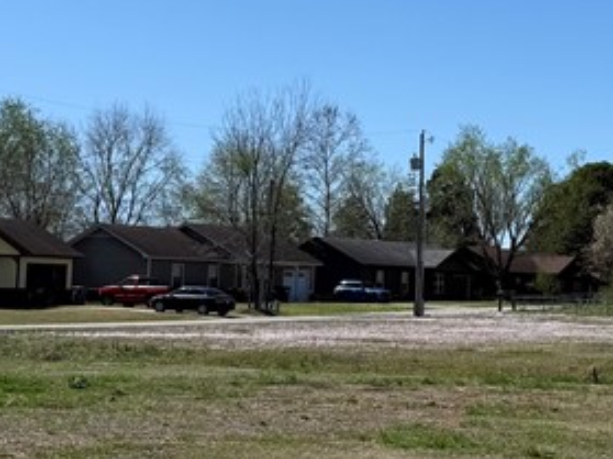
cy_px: 147
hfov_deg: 20.9
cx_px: 718
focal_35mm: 88
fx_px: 1558
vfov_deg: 16.7
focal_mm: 6.76
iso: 80
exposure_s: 1/6173
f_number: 1.78
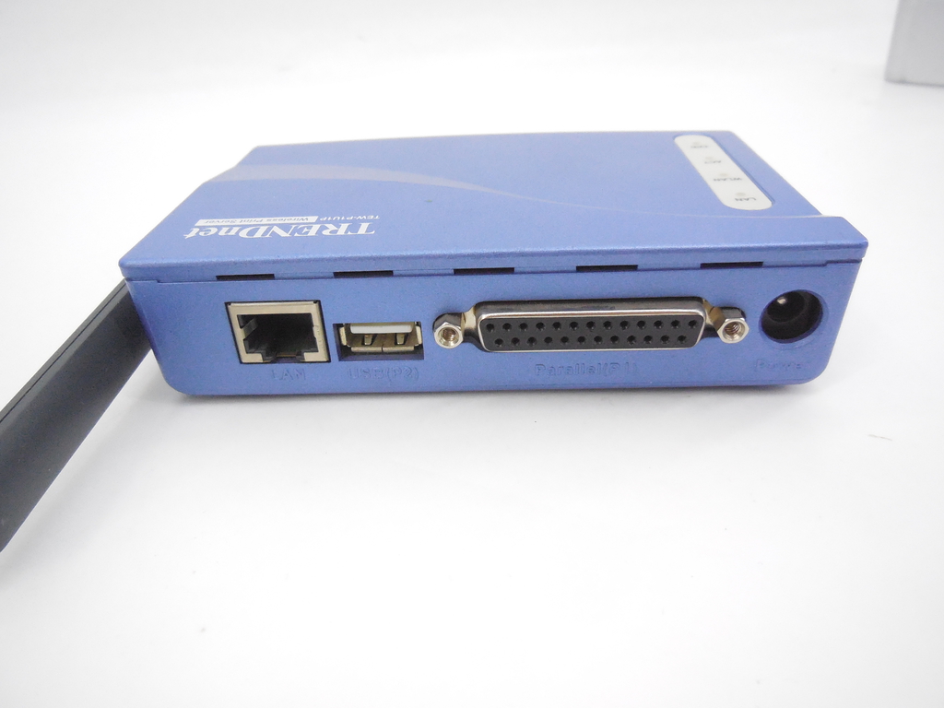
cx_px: 472
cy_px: 354
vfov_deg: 54.9
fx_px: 682
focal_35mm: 25
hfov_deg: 69.4
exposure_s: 1/200
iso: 800
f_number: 3.1
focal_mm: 4.5
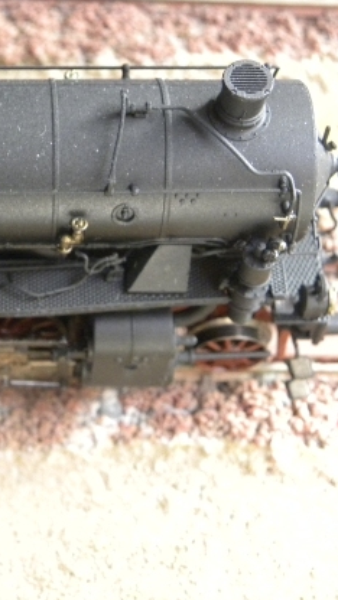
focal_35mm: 85
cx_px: 25
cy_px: 301
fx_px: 1354
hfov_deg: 14.1
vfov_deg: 25.0
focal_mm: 10.3
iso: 400
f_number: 3.5
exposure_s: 1/22.3
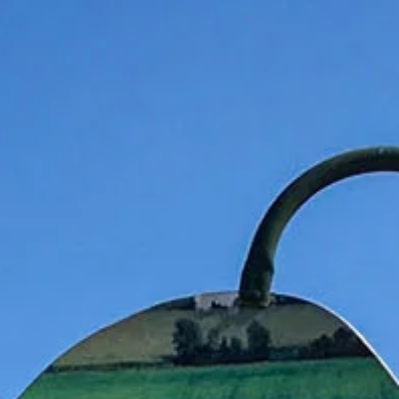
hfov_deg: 6.6
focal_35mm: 249
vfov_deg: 6.4
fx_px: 3247
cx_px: -683
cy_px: 1257
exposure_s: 1/1500
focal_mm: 4.15
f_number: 2.2
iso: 25
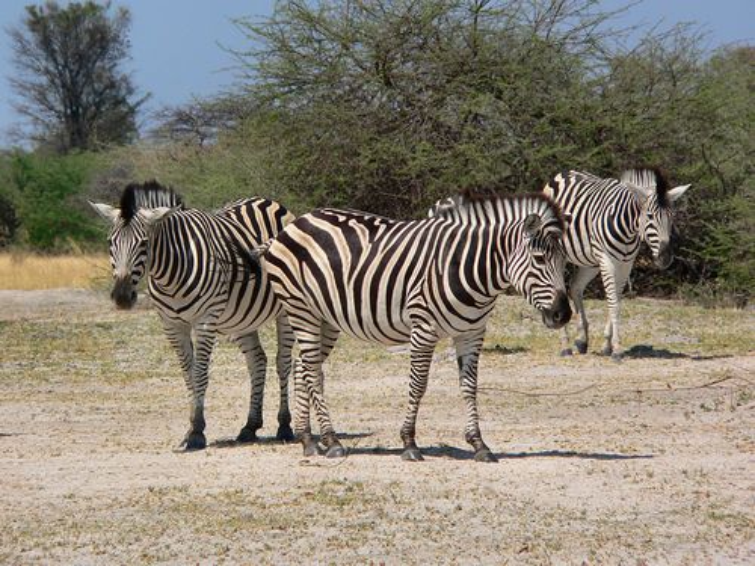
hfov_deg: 4.6
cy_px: 283
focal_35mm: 428
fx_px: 9335
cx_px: 378
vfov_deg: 3.5
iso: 80
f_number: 5.6
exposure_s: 1/640
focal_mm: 71.2
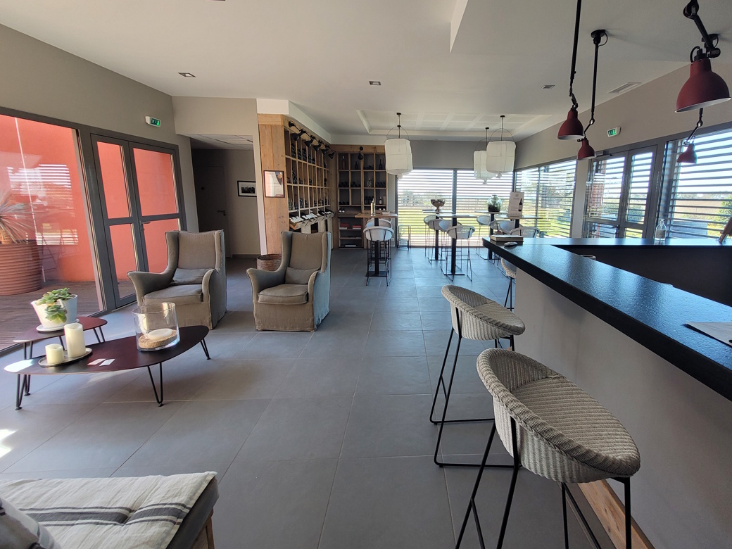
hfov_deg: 97.4
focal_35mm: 15
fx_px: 317
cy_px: 244
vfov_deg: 81.5
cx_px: 422
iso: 80
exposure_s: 1/100
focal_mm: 1.74
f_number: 2.2
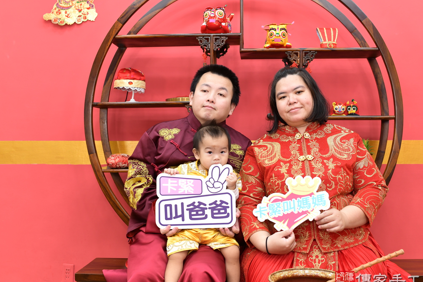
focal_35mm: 40
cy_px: 146
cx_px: 236
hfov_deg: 48.4
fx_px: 470
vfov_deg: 33.4
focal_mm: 35
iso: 800
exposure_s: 1/200
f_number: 4.5
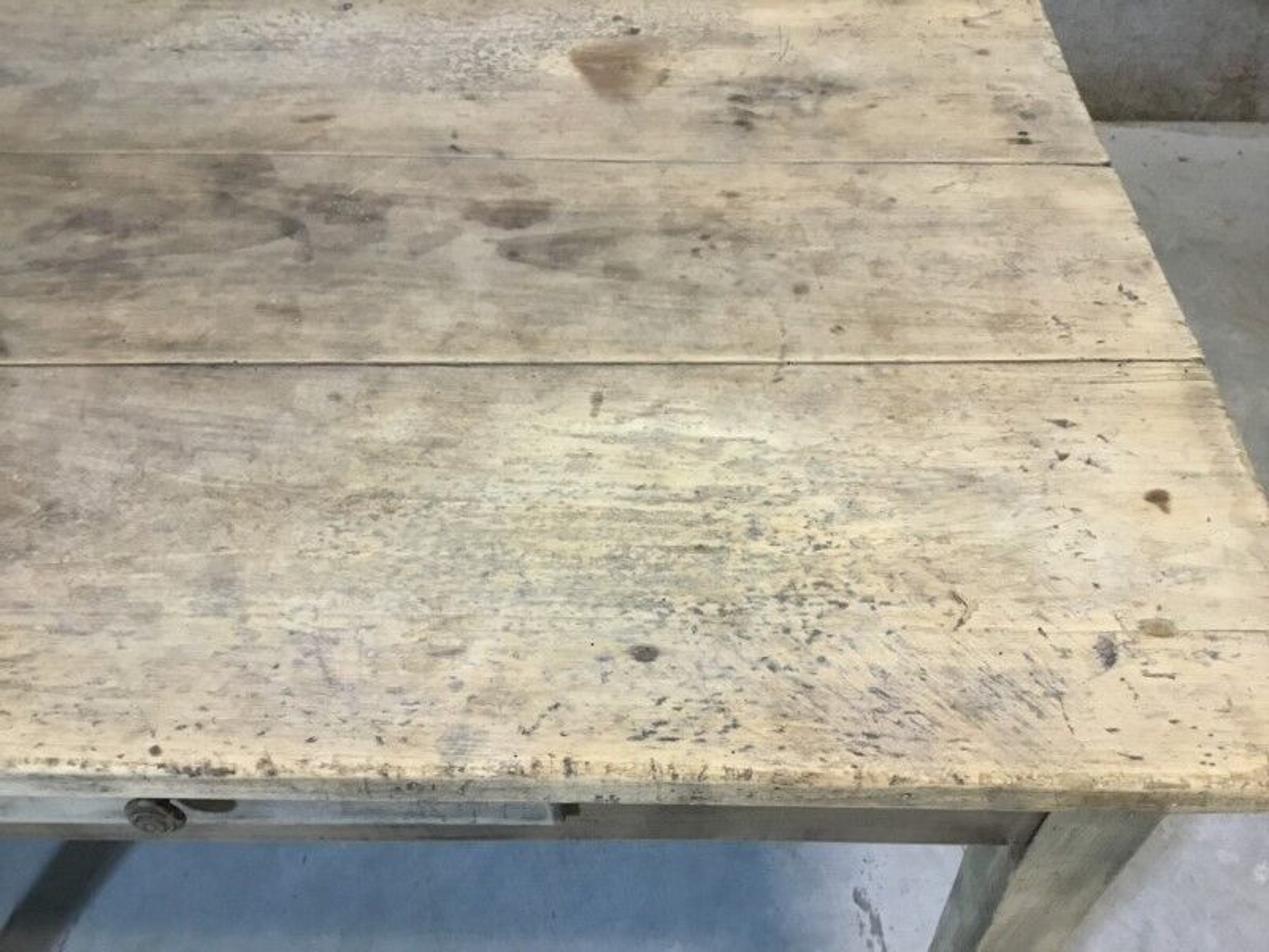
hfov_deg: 58.4
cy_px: 476
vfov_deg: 45.4
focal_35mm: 31
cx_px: 634
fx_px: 1136
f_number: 2.4
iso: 200
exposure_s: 1/33
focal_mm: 3.3
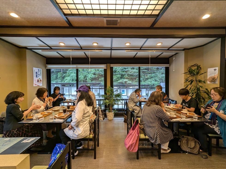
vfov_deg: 78.1
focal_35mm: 16
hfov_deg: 94.5
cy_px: 84
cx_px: 113
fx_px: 104
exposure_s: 1/60
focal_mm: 2.4
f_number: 2.2
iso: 188
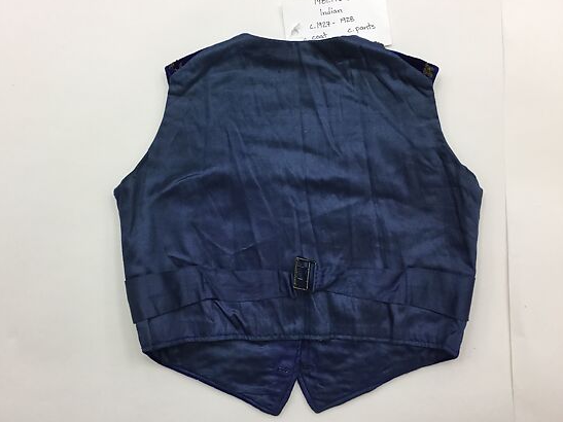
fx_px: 553
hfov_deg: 53.9
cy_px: 209
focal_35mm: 34
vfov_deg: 41.8
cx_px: 257
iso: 32
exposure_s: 1/30
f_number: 2.4
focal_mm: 3.3
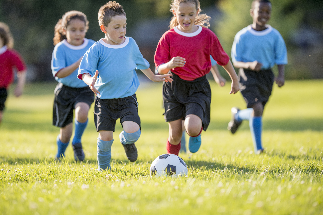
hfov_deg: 10.3
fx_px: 1795
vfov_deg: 6.9
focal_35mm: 200
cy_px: 108
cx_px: 162
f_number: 2
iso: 400
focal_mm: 200
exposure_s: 1/3200
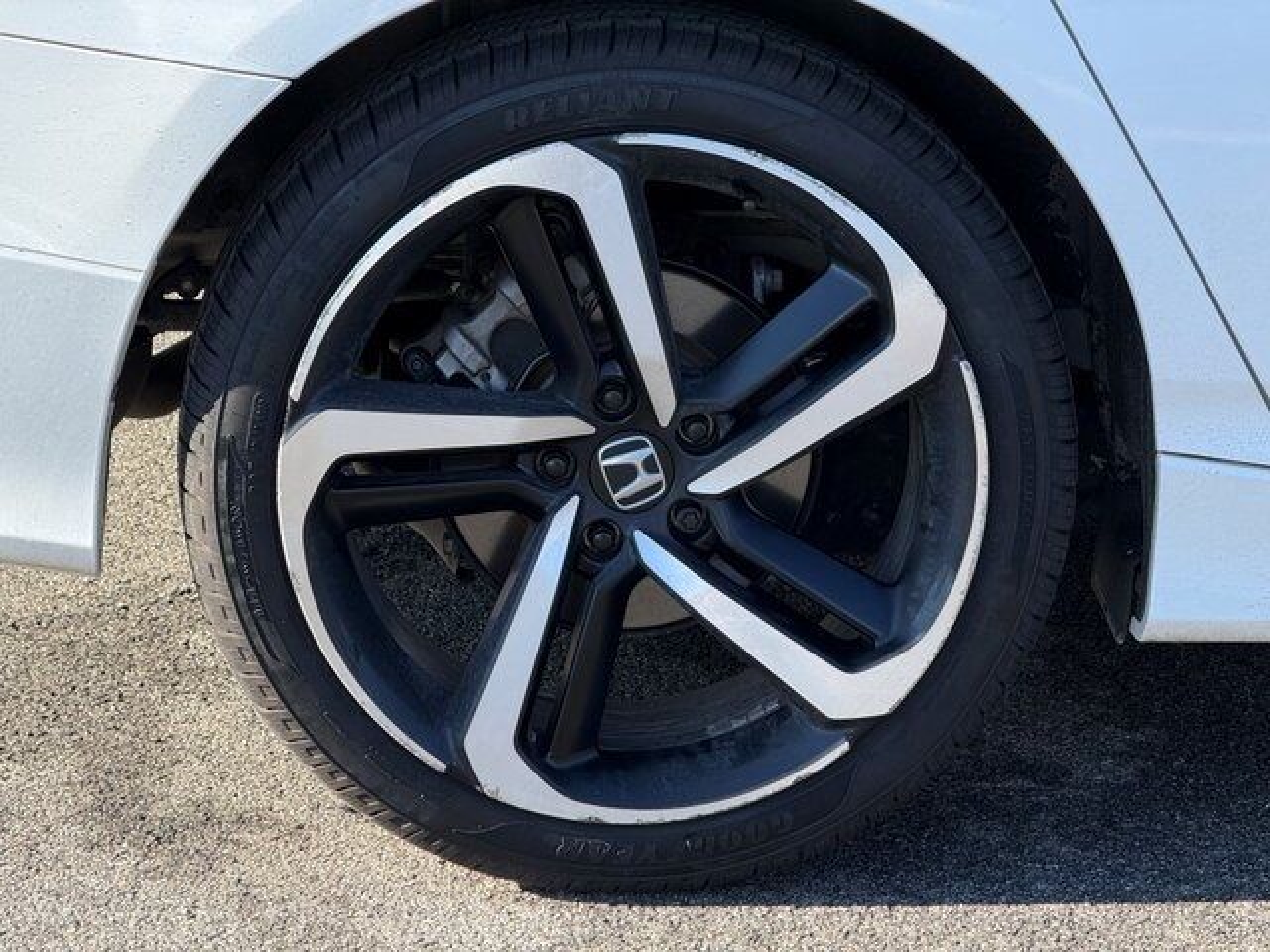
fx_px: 4403
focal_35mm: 120
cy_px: 476
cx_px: 635
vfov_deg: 12.3
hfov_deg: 16.4
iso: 64
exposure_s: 1/282
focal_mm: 15.66
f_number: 2.8
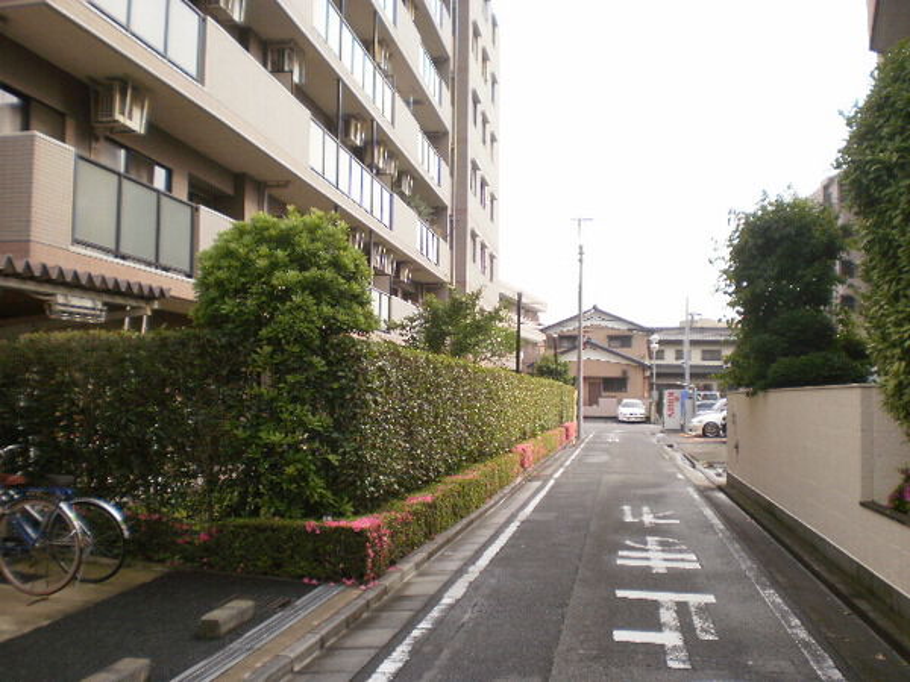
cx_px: 455
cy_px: 341
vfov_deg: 39.7
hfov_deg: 51.4
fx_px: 946
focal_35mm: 36
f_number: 3.1
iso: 100
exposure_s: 1/200
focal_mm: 6.3
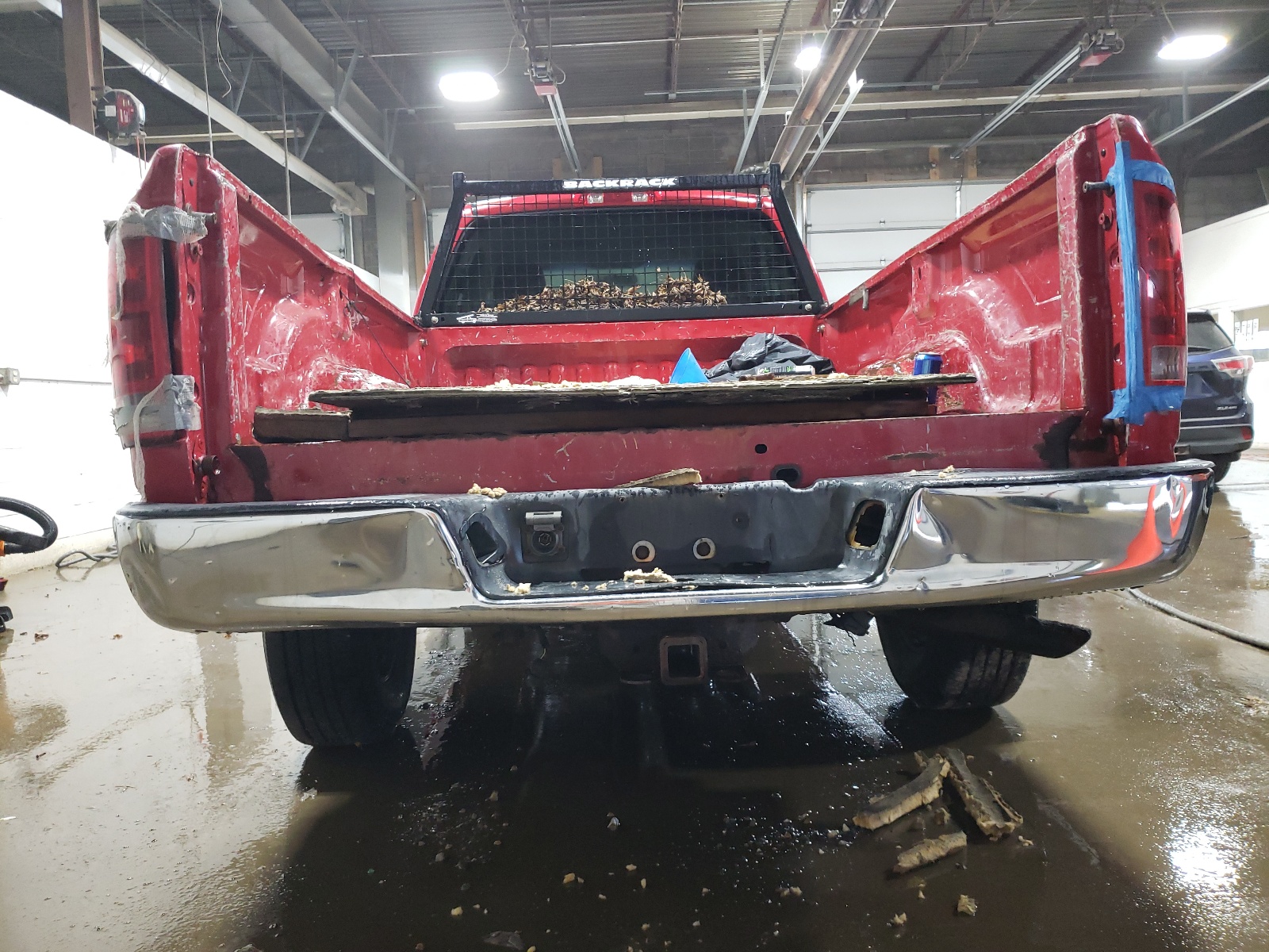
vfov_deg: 53.1
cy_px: 476
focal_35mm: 26
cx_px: 634
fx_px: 953
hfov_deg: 67.3
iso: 262
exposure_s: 1/60.2
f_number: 1.5
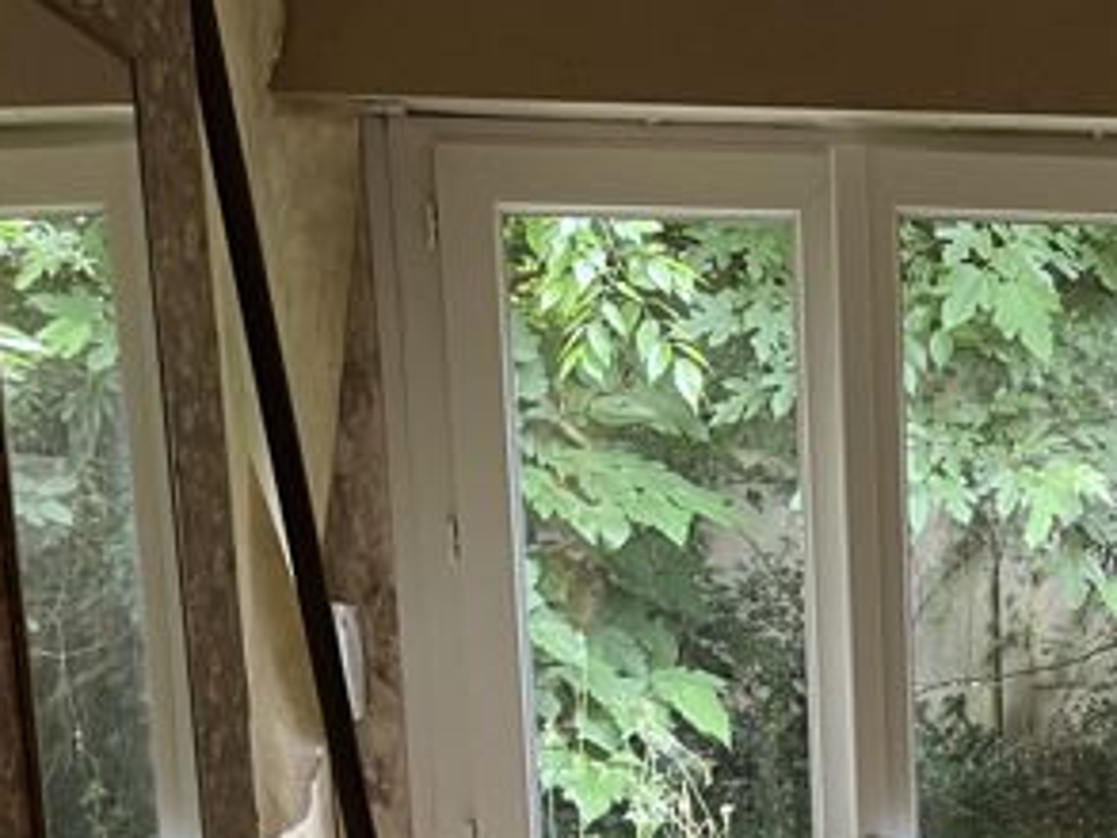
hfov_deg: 26.2
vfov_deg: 19.4
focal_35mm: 71
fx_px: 2292
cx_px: 1079
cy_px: 1048
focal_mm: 5.1
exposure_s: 1/50
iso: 160
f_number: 1.6
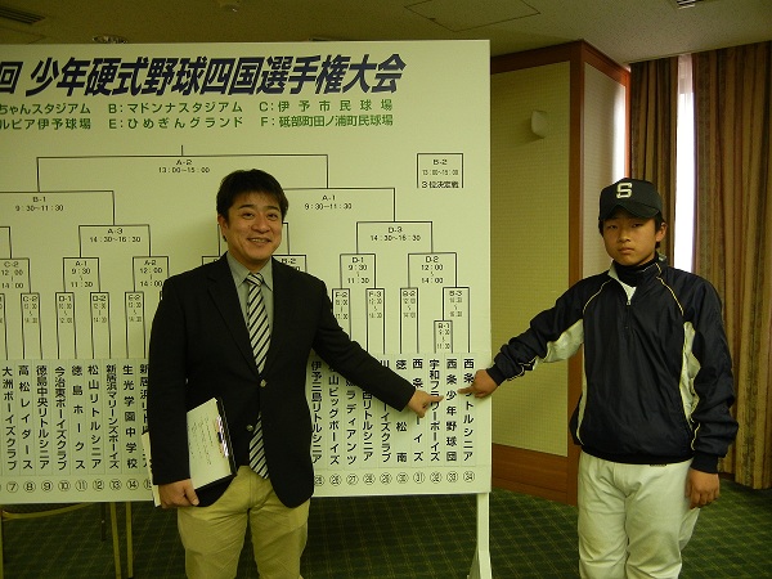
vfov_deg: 46.8
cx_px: 386
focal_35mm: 30
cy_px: 290
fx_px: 669
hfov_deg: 60.0
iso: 249
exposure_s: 1/30
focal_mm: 5.4
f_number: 3.5
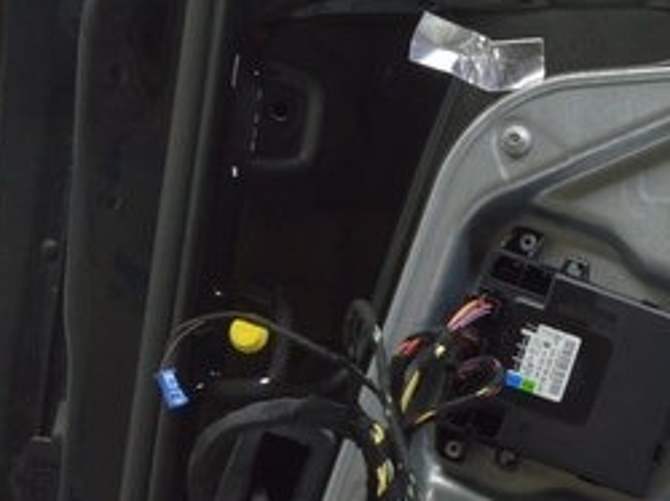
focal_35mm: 130
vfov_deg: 11.1
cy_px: 628
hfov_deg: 14.3
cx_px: 951
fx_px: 2514
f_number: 5.6
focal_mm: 22
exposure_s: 1/25
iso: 400
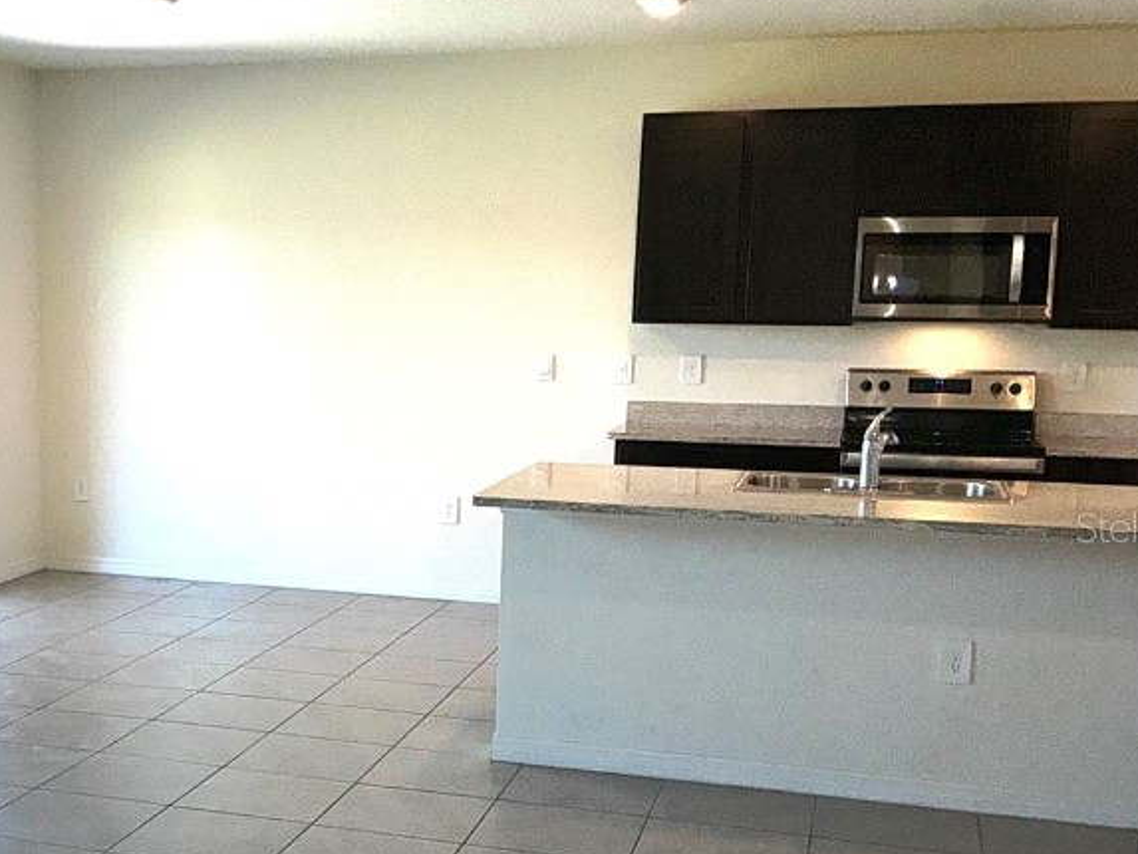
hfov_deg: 37.0
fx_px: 1644
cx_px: 246
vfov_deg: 29.0
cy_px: 526
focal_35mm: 50
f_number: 1.8
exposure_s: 1/227
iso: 16
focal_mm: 3
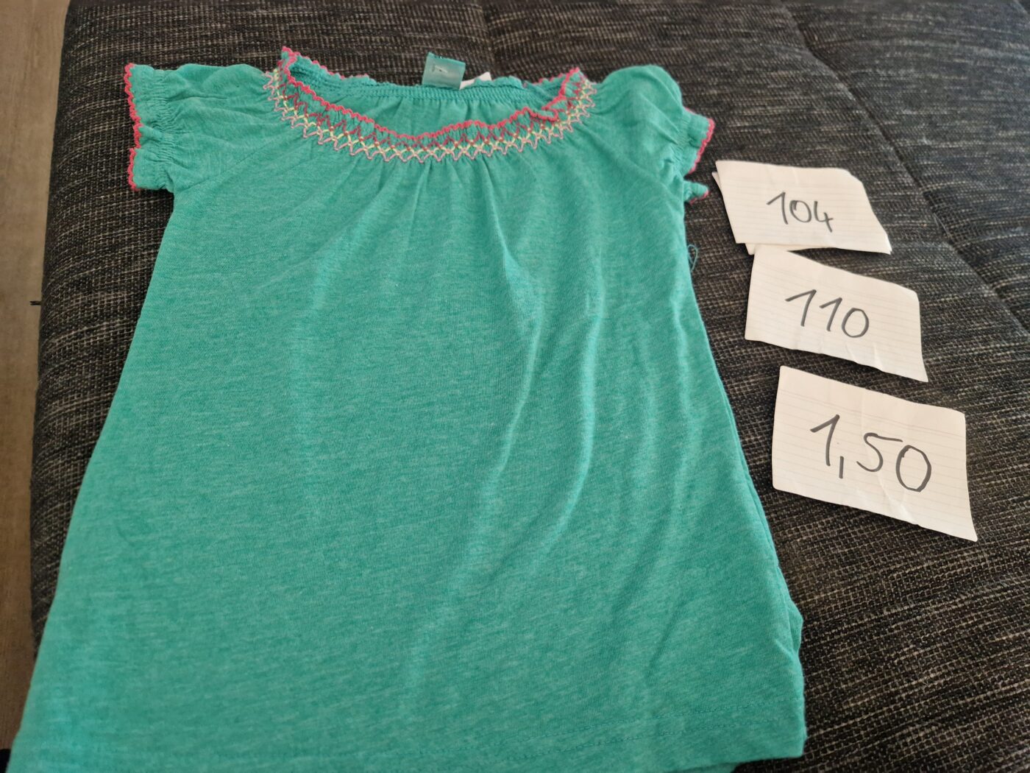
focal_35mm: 23
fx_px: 684
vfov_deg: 58.9
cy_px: 386
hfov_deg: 73.9
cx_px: 515
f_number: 1.8
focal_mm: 5.4
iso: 80
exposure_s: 1/100
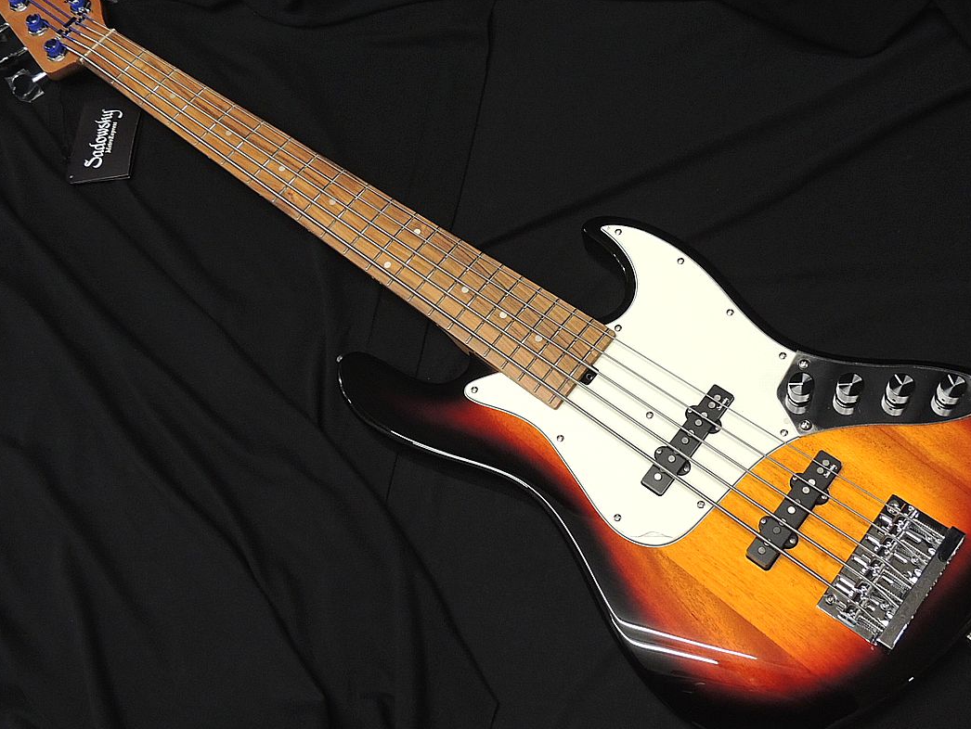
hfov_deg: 48.9
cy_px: 355
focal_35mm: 38
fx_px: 1067
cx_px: 523
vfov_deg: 37.8
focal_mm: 5.8
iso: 400
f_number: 3.2
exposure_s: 1/20
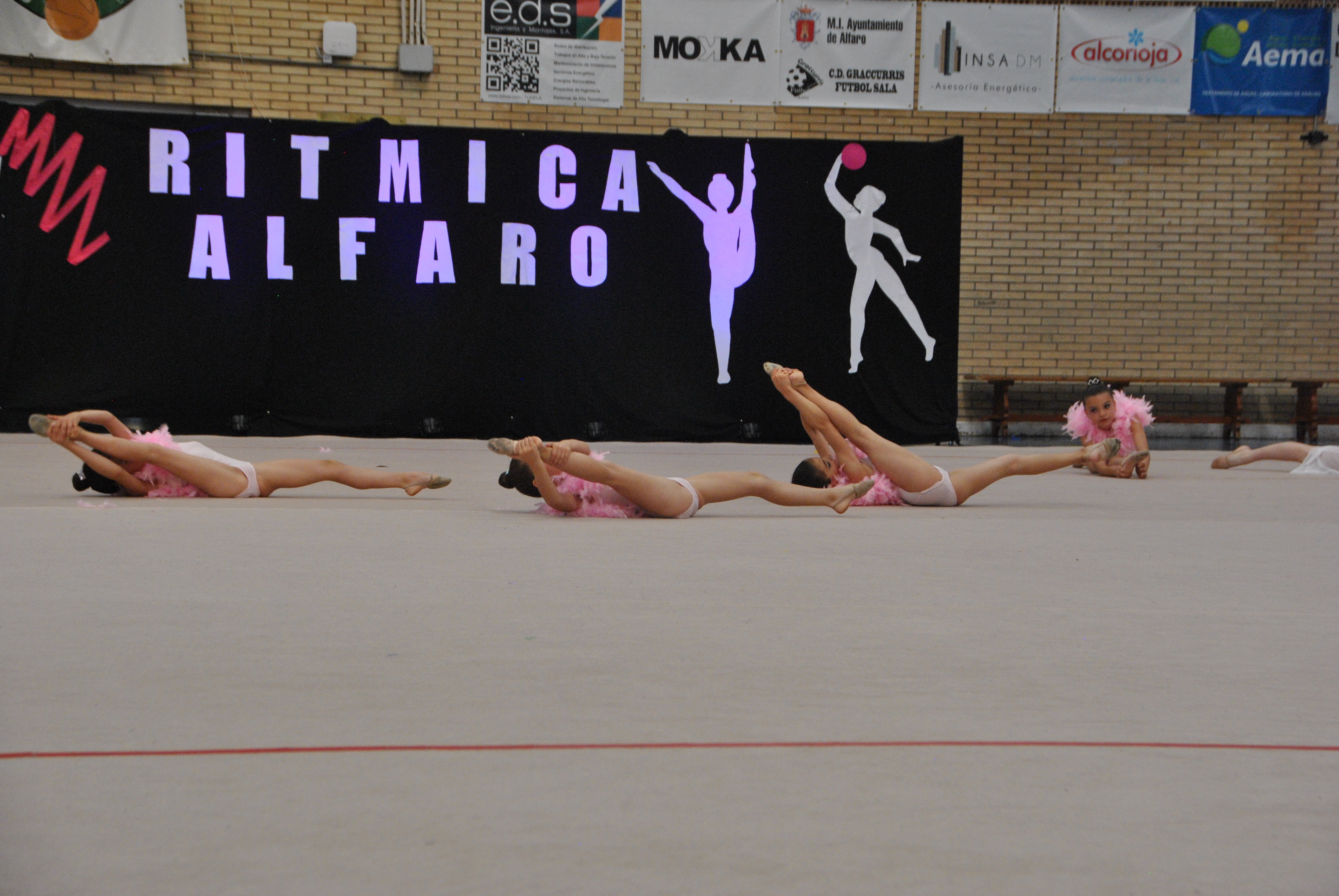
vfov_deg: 16.6
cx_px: 670
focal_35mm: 82
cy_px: 448
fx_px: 3072
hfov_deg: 24.6
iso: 800
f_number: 6.3
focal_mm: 55
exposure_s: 1/160
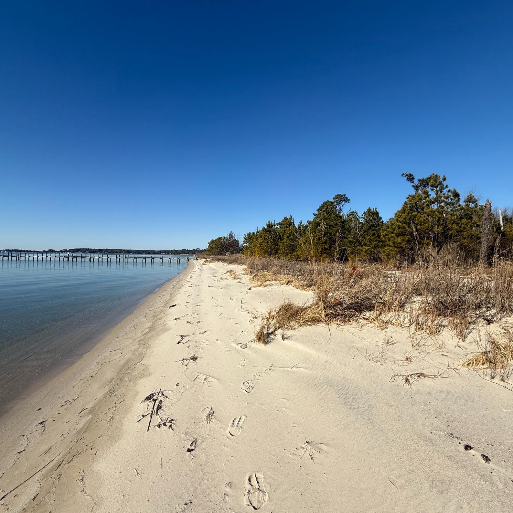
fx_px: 285
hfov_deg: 83.9
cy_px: 251
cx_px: 265
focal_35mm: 17
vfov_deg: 84.0
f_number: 2.2
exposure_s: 1/3891
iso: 50
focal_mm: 2.22
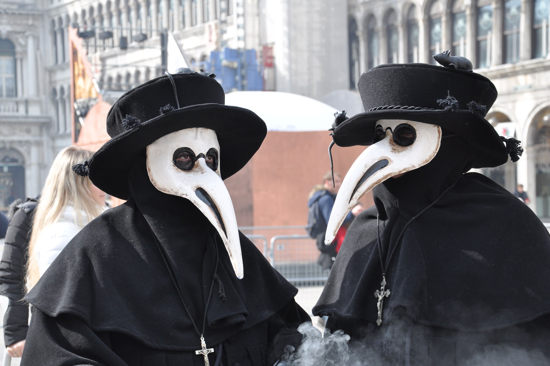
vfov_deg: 15.7
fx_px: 1328
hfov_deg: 23.4
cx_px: 275
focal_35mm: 87
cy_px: 183
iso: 200
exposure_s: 1/250
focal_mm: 58
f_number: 8
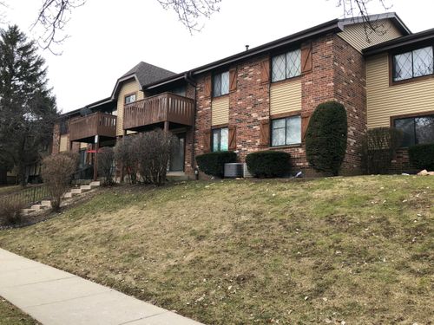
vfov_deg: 49.7
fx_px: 351
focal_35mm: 28
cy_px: 162
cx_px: 217
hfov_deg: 63.4
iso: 20
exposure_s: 1/521
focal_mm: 3.99
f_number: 1.8
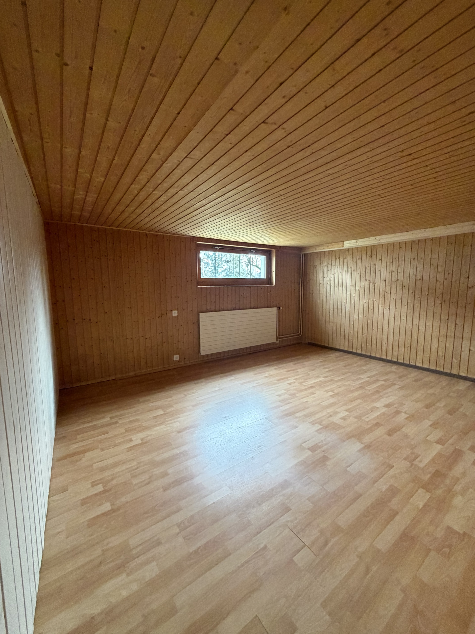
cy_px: 317
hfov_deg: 85.7
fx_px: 256
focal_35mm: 14
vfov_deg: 102.1
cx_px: 238
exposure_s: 1/50
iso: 400
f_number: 2.2
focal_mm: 2.22
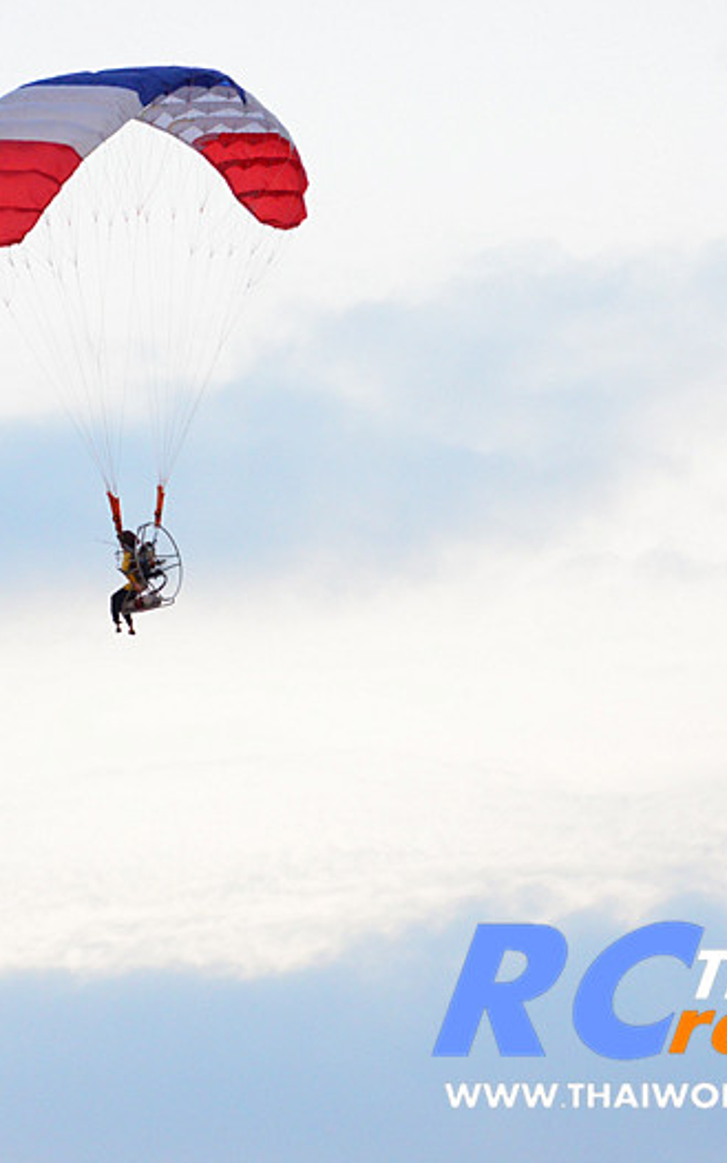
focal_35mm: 167
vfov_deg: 12.5
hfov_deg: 7.8
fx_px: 5291
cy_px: 580
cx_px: 141
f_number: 7.1
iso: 2000
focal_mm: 72
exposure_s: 1/320
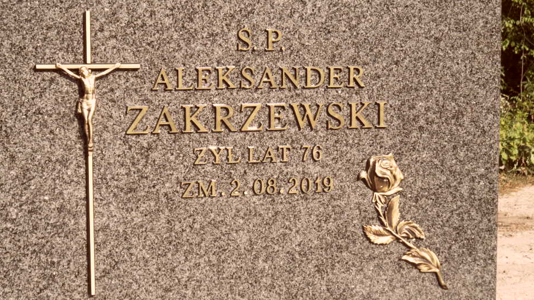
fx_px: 1331
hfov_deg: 22.7
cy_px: 175
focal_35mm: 94
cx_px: 258
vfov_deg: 12.9
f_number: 4.2
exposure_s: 1/350
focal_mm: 13.2
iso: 80
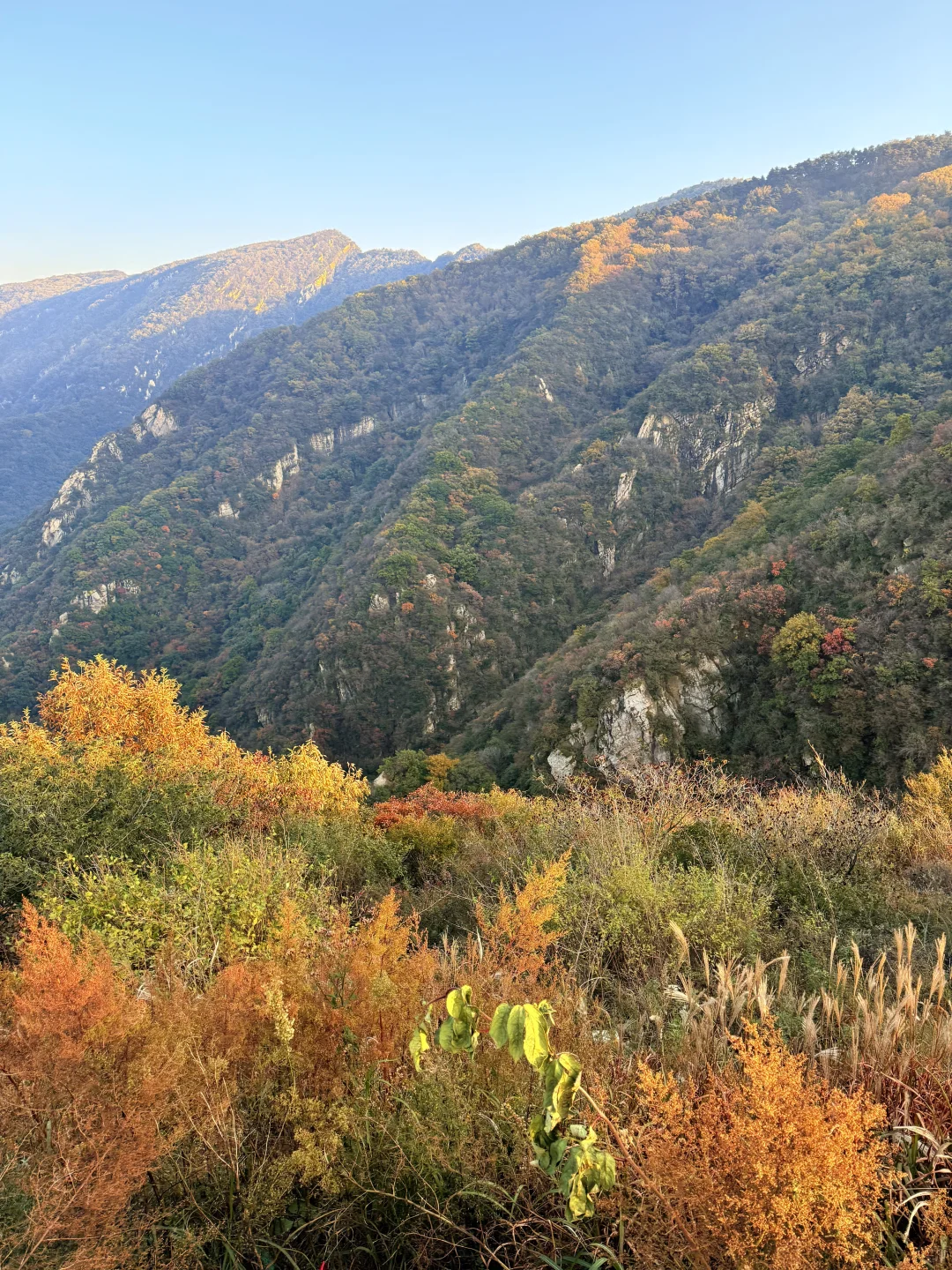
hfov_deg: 56.8
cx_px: 476
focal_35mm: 24
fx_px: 880
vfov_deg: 71.6
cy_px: 635
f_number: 1.78
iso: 100
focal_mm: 6.76
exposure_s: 1/632
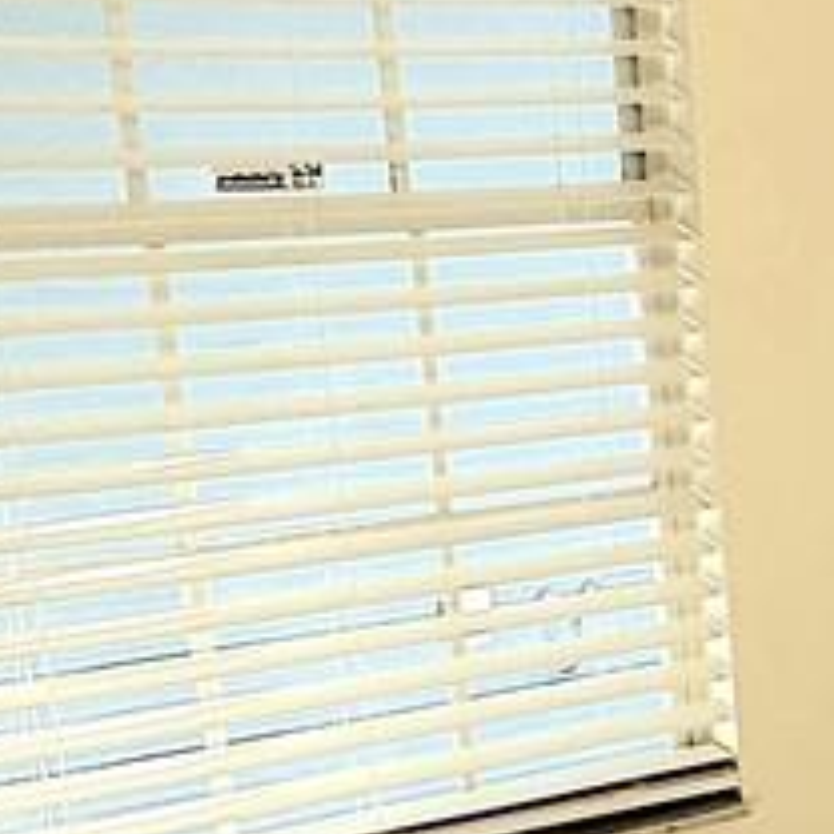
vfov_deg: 18.1
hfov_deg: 14.8
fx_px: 2590
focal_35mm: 95
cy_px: 674
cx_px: 1704
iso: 40
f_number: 2.2
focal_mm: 2.22
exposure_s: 1/651
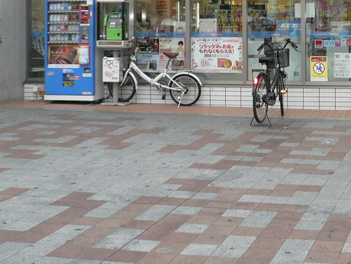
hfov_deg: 27.7
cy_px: 9
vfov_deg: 21.9
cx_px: 366
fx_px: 659
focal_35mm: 65
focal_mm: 4.6
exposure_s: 1/200
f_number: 2.8
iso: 100
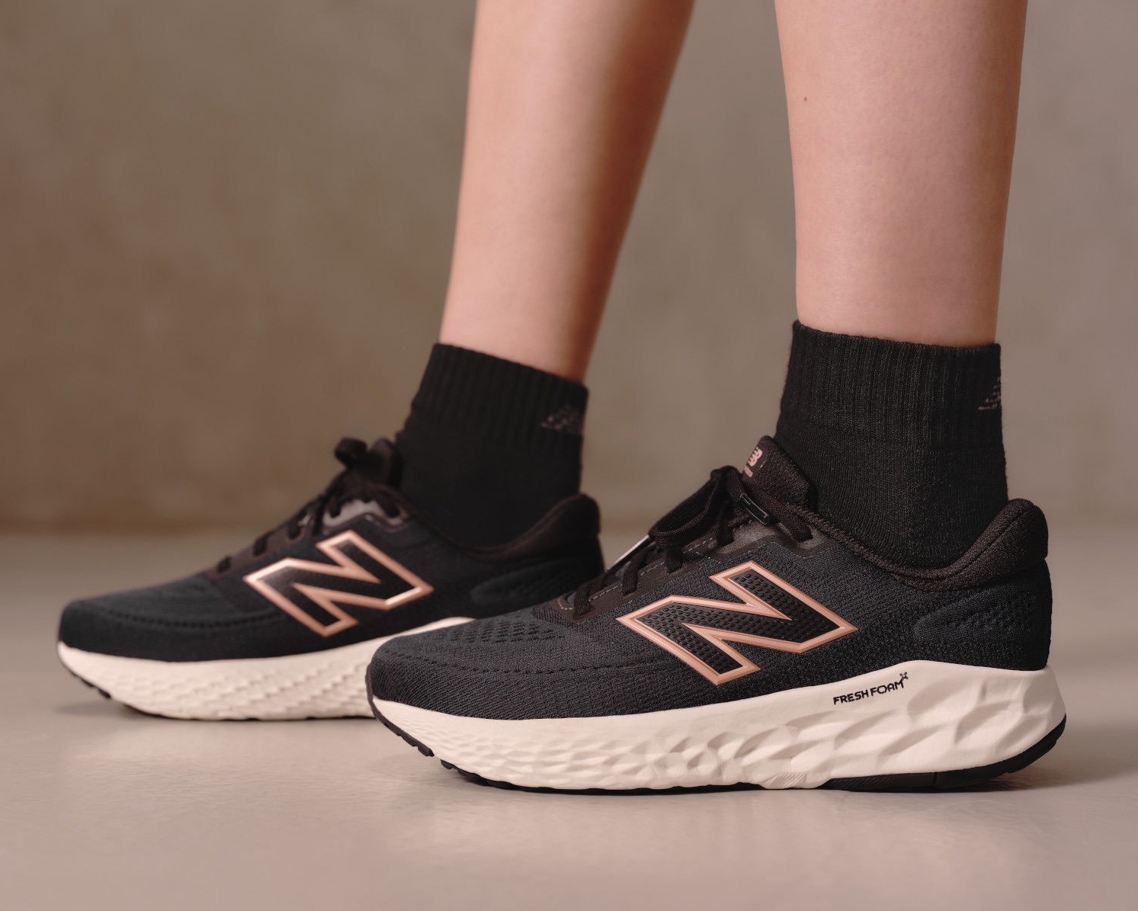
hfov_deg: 40.3
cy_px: 456
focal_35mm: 46
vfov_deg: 32.8
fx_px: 1550
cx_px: 565
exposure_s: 1/125
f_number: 5.6
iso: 125
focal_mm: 55
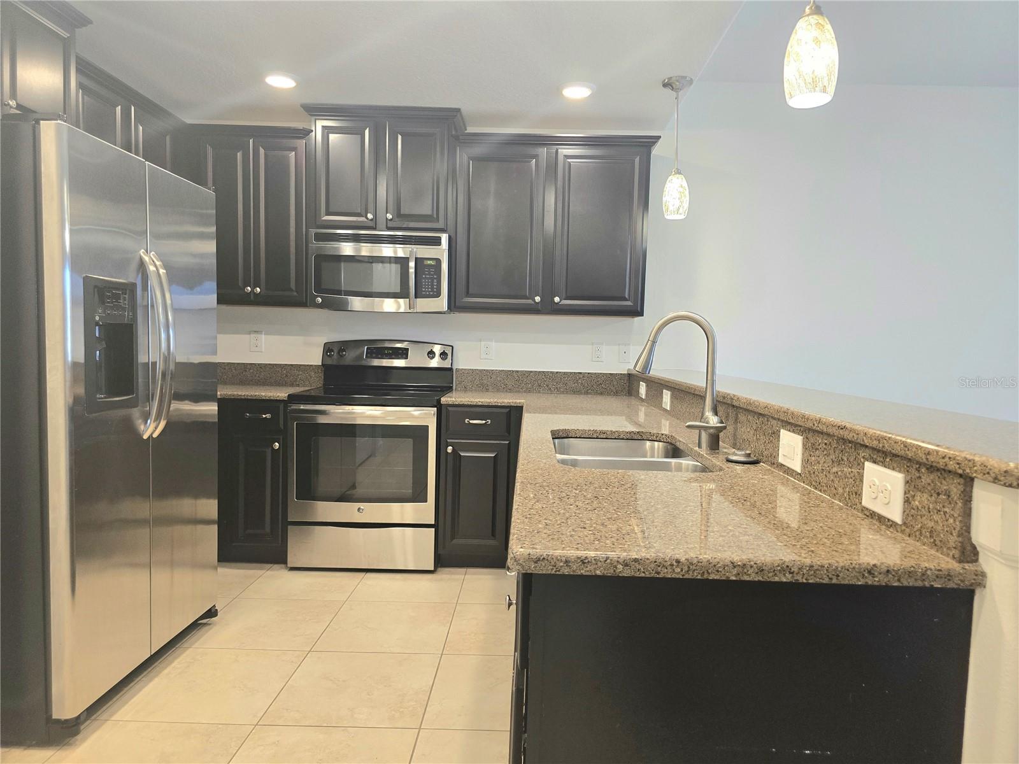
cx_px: 510
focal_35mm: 23
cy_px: 382
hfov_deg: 73.9
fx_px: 677
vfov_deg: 58.9
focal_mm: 6.3
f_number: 1.7
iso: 320
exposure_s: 1/120
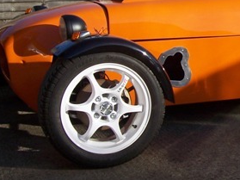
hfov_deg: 23.9
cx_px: 244
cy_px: 47
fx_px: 541
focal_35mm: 78
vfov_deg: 18.8
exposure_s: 1/350
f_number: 5.6
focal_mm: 5.6
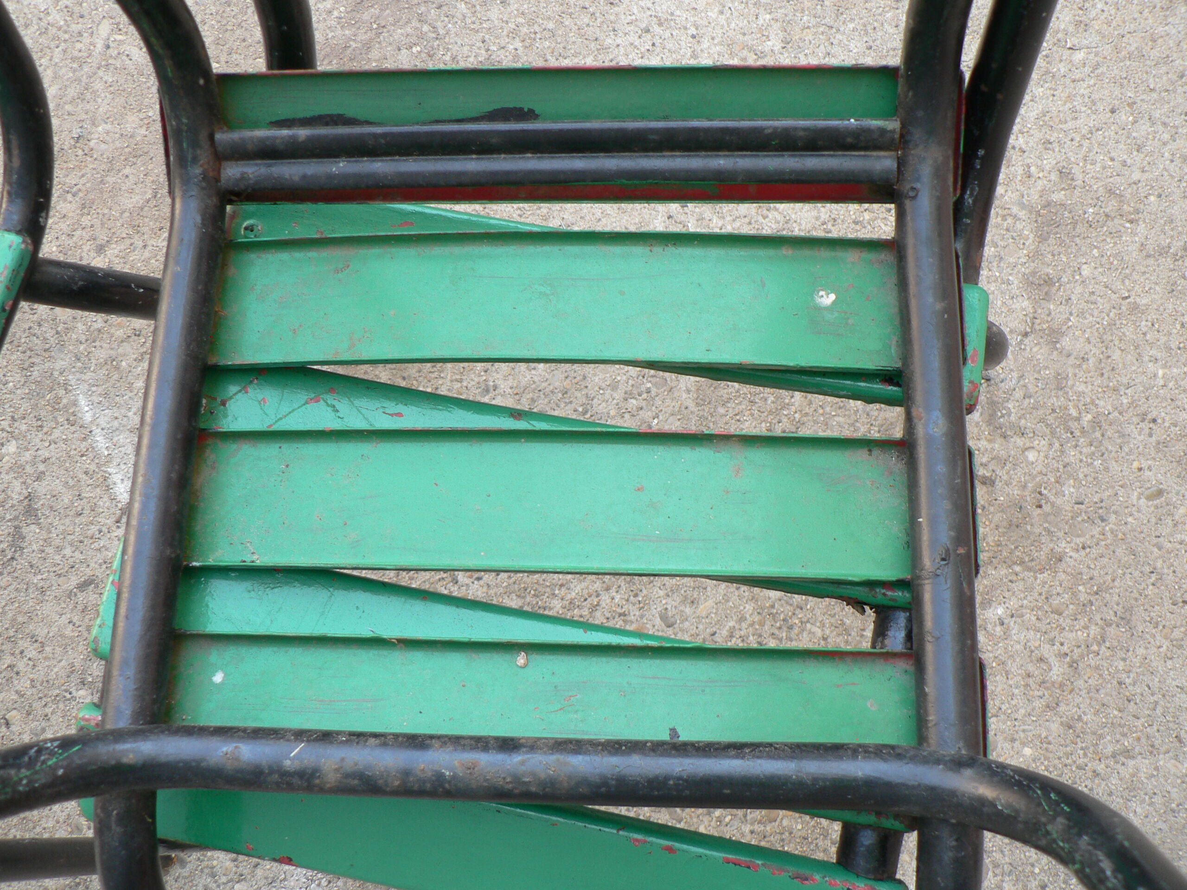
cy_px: 445
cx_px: 594
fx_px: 1234
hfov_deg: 51.4
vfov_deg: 39.7
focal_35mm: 36
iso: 80
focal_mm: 6
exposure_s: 1/50
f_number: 2.8
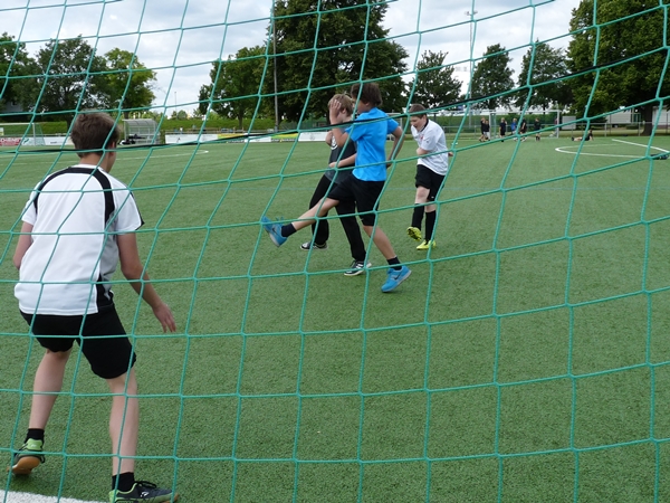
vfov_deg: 36.0
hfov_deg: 46.8
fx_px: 774
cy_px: 252
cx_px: 335
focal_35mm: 40
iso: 100
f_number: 5.6
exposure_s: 1/250
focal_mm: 4.9
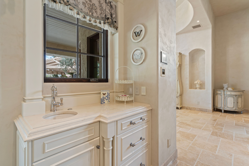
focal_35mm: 17
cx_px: 124
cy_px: 83
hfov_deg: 93.3
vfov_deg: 70.4
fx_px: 118
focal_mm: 17
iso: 640
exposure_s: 1/4
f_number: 9
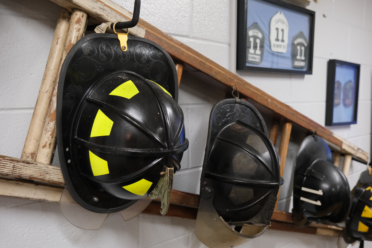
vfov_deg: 35.9
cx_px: 186
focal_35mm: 37
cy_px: 124
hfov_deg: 51.9
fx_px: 382
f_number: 4
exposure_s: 1/100
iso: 2500
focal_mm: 24.7
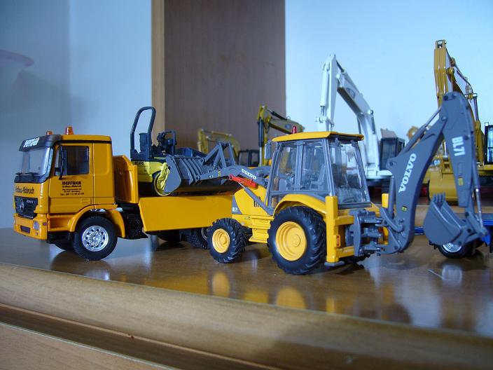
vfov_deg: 40.7
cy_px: 185
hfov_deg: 52.6
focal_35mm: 35
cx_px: 246
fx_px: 498
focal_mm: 5.8
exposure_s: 1/50
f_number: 2.8
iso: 100
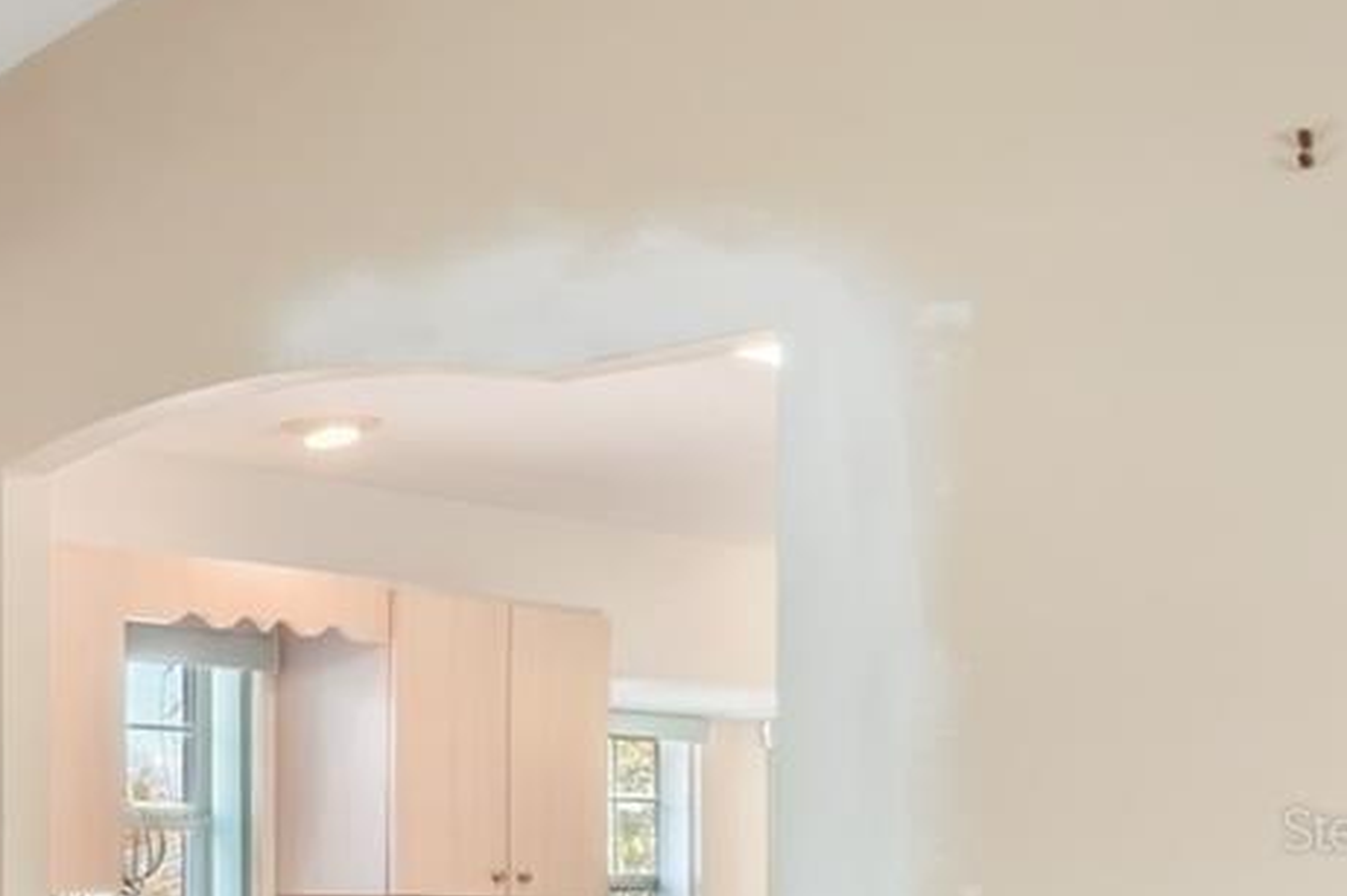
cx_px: -795
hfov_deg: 22.8
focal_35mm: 68
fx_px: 2533
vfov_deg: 19.7
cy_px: 829
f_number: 9
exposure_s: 1
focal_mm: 13
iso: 250
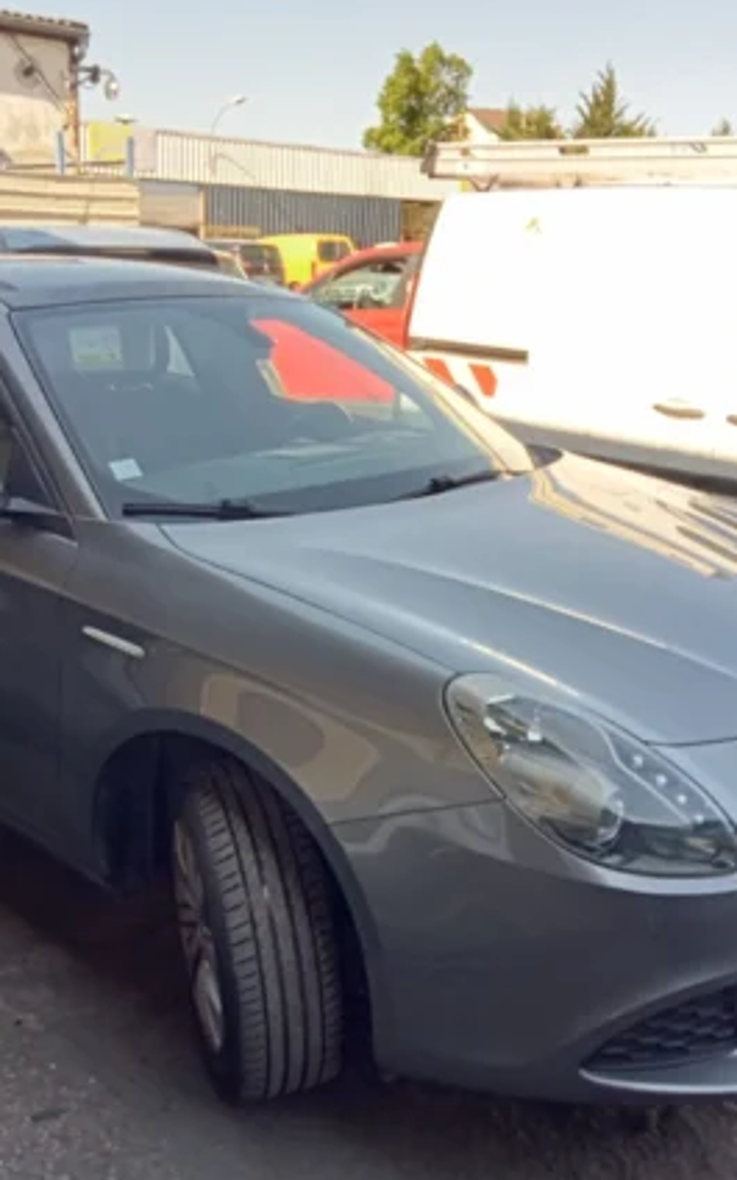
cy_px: 607
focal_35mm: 42
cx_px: 300
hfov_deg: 30.5
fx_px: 1350
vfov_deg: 47.2
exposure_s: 1/109
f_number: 2.2
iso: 100
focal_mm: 3.46
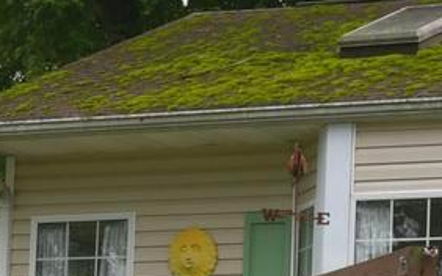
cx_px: 193
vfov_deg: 6.5
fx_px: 2408
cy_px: 363
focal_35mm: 200
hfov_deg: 10.5
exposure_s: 1/250
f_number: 8
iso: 100
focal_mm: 18
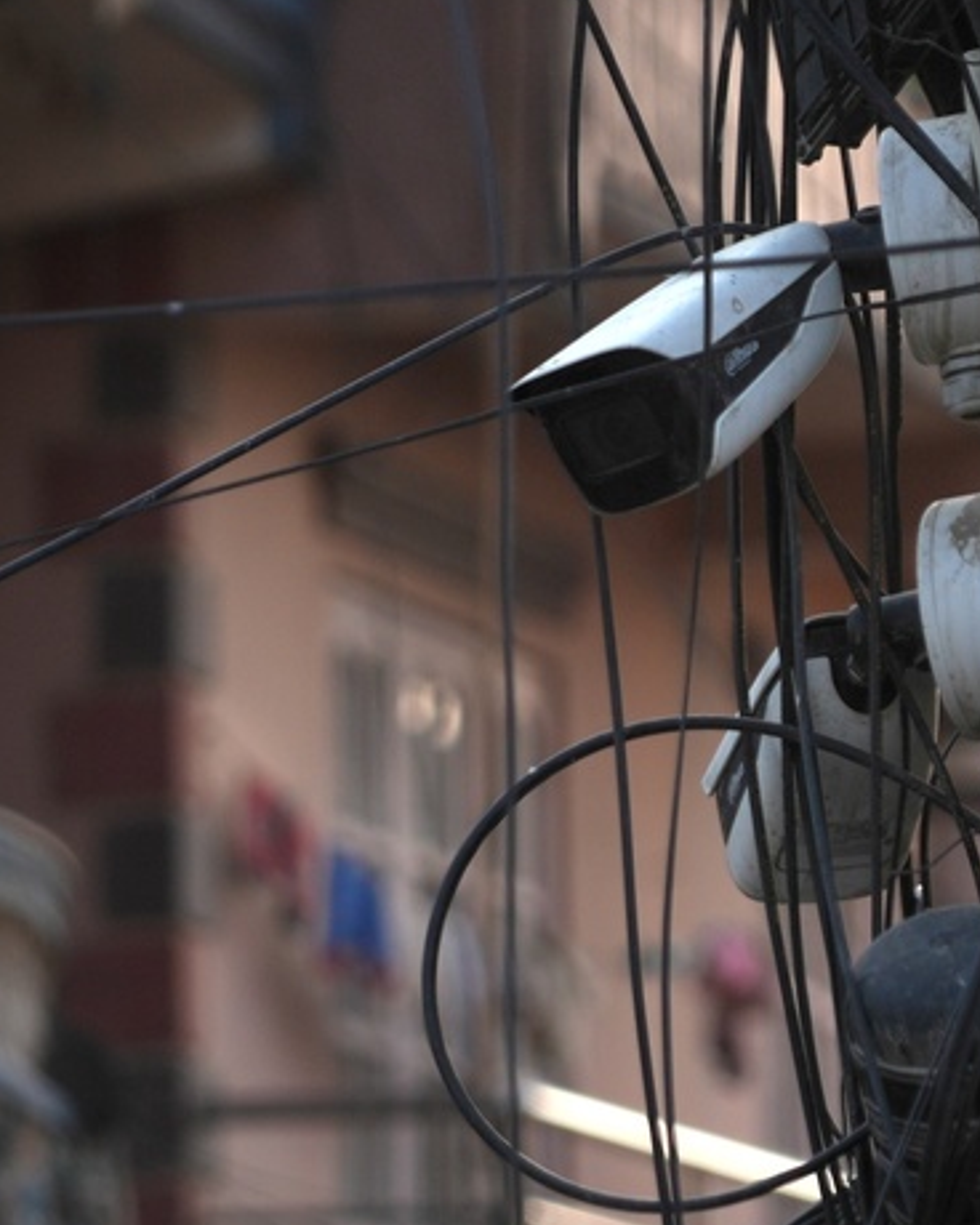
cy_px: 748
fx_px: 17112
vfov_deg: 4.1
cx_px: 674
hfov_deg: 3.3
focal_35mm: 472
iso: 100
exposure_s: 1/640
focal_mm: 226
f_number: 6.3
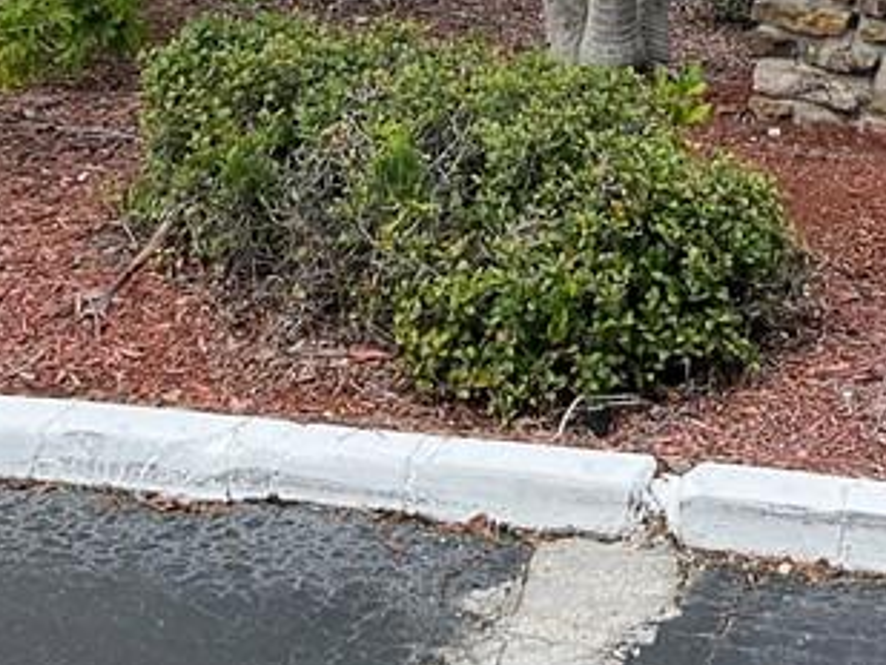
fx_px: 2458
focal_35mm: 96
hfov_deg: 20.2
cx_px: 714
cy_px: -347
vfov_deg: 14.3
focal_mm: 3
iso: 16
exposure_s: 1/739
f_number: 1.8
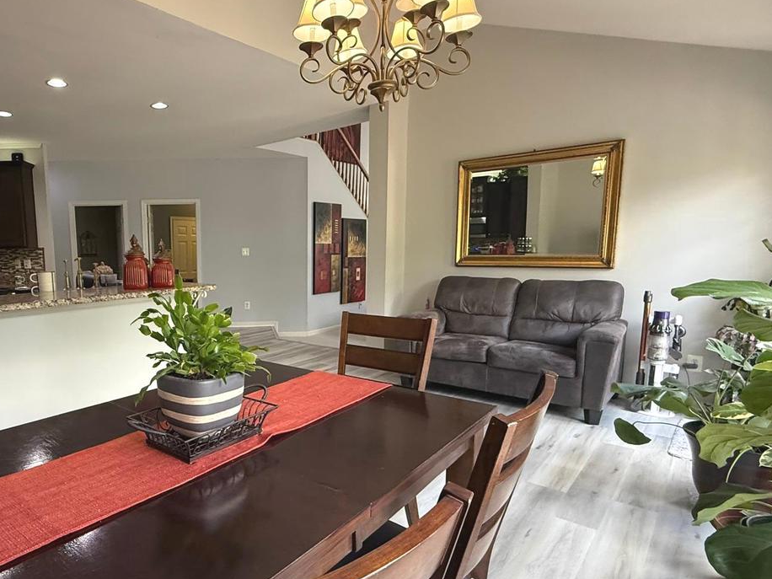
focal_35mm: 22
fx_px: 491
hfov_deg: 73.5
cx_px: 243
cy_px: 315
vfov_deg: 61.0
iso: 320
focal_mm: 2.22
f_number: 2.2
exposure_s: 1/88
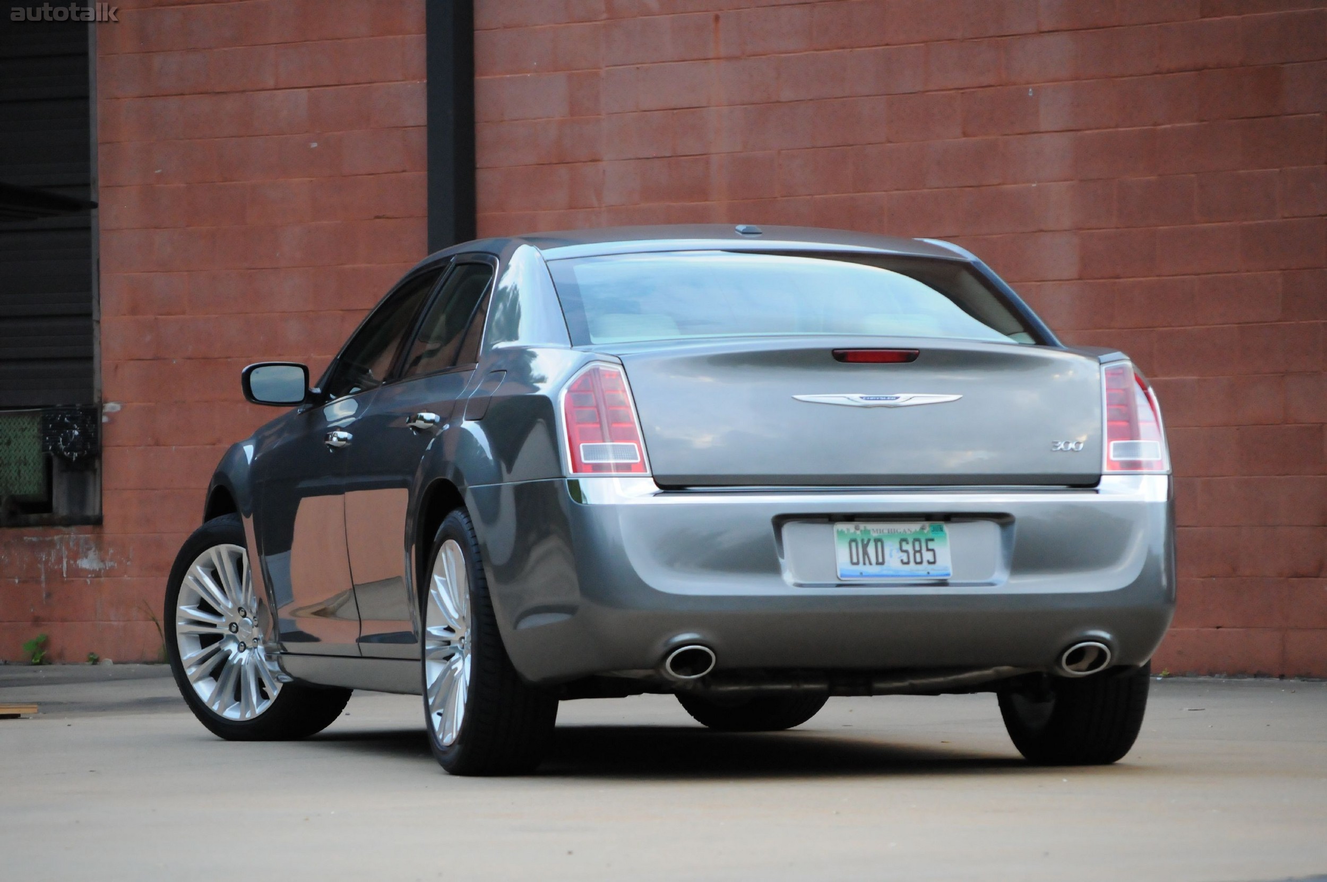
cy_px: 441
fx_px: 6407
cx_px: 664
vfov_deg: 7.9
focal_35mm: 174
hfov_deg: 11.8
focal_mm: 116
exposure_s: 1/200
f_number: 5.6
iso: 2000
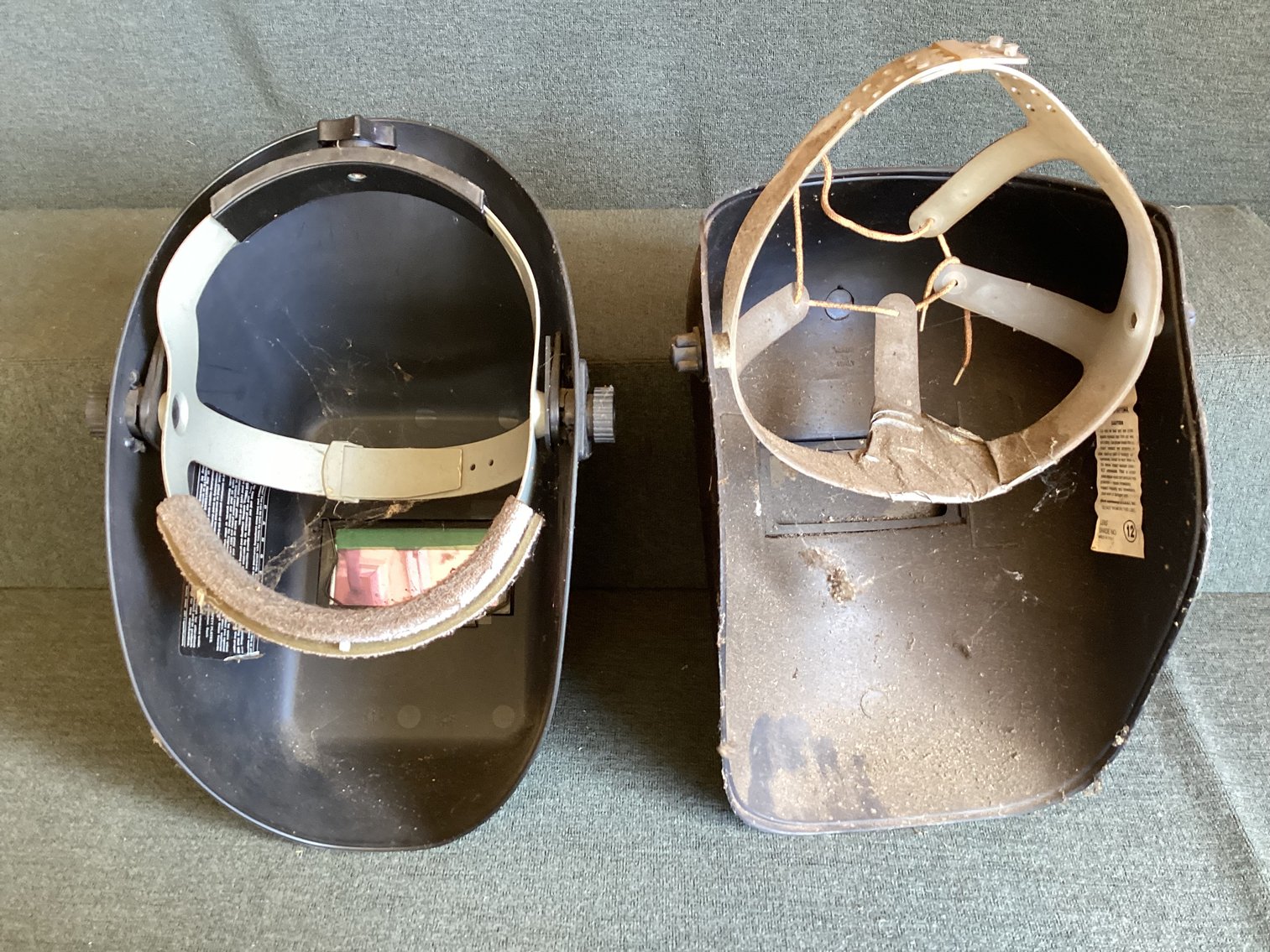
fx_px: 1137
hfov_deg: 58.3
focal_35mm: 31
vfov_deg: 45.4
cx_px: 635
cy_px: 476
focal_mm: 3.3
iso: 200
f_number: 2.4
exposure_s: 1/50
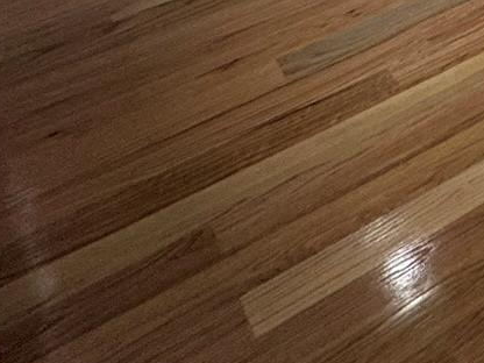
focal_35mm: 69
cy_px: -411
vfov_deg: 15.7
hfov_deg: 14.9
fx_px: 965
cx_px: 1181
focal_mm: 2.22
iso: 100
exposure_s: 1/120
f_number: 2.2
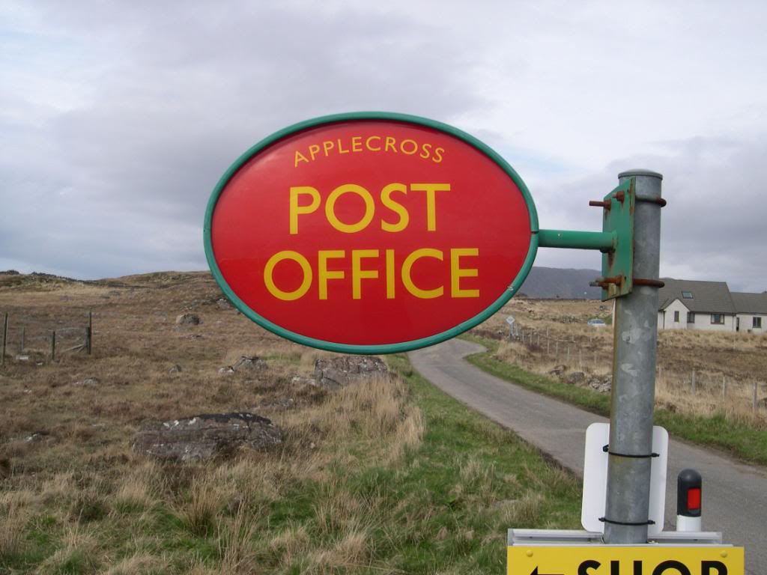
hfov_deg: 49.0
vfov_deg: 37.7
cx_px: 384
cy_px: 288
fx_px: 842
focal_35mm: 38
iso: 100
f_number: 7.6
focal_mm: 8
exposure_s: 1/169
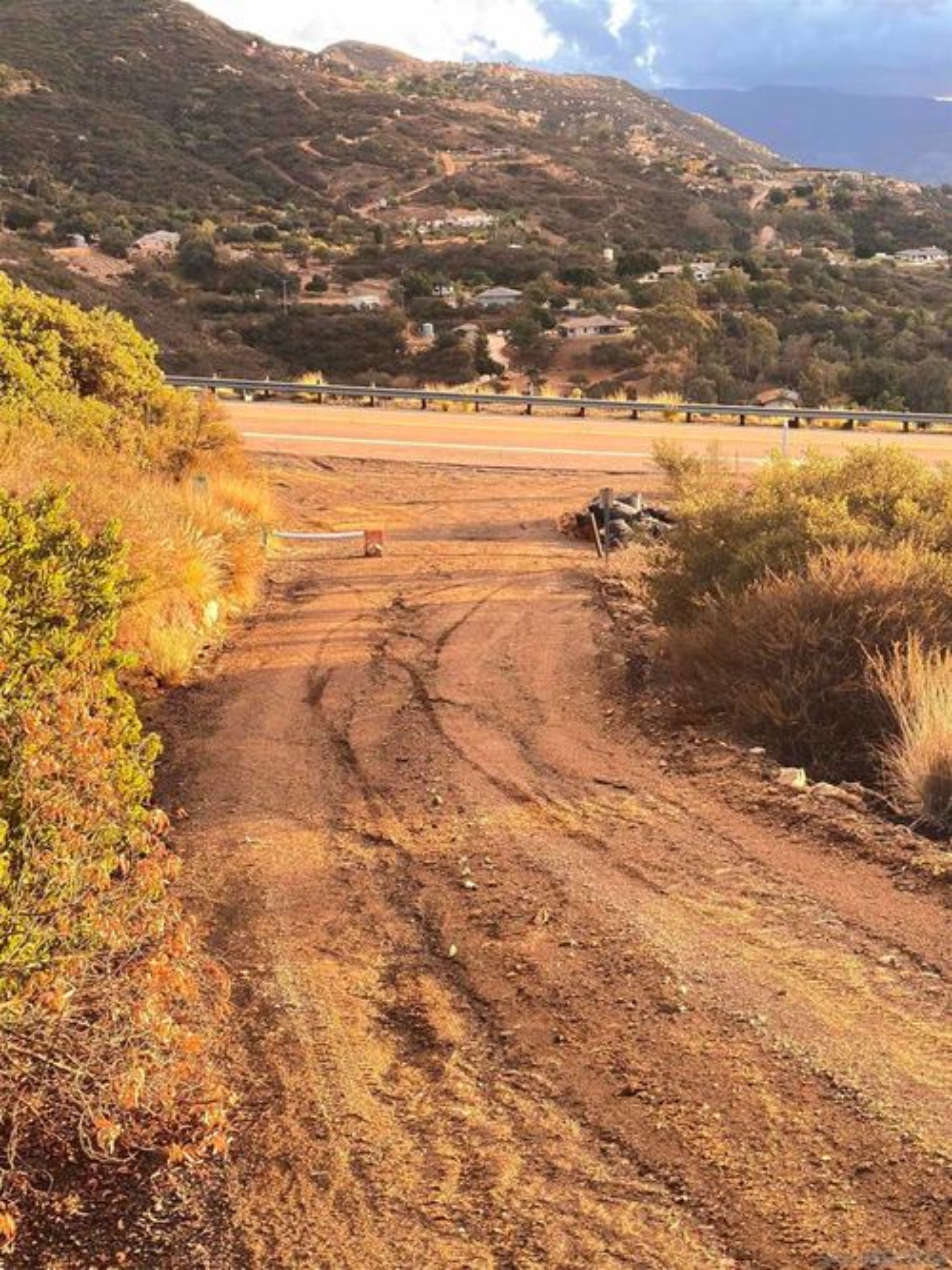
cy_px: 635
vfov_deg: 40.4
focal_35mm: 47
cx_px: 476
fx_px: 1724
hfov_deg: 30.9
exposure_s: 1/112
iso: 80
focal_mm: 5.96
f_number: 1.6
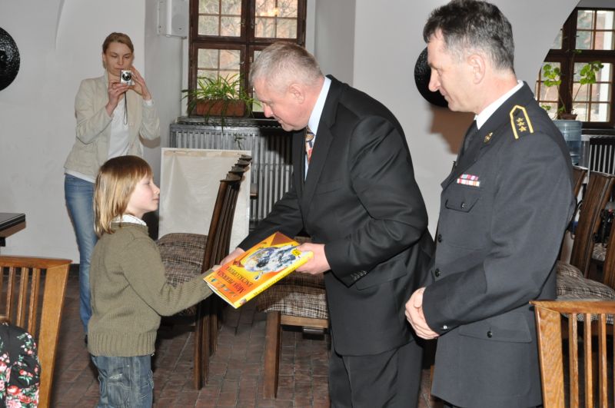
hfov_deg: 41.2
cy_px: 204
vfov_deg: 28.0
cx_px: 308
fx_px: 819
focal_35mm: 48
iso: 1000
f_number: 6.3
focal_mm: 32
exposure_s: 1/60
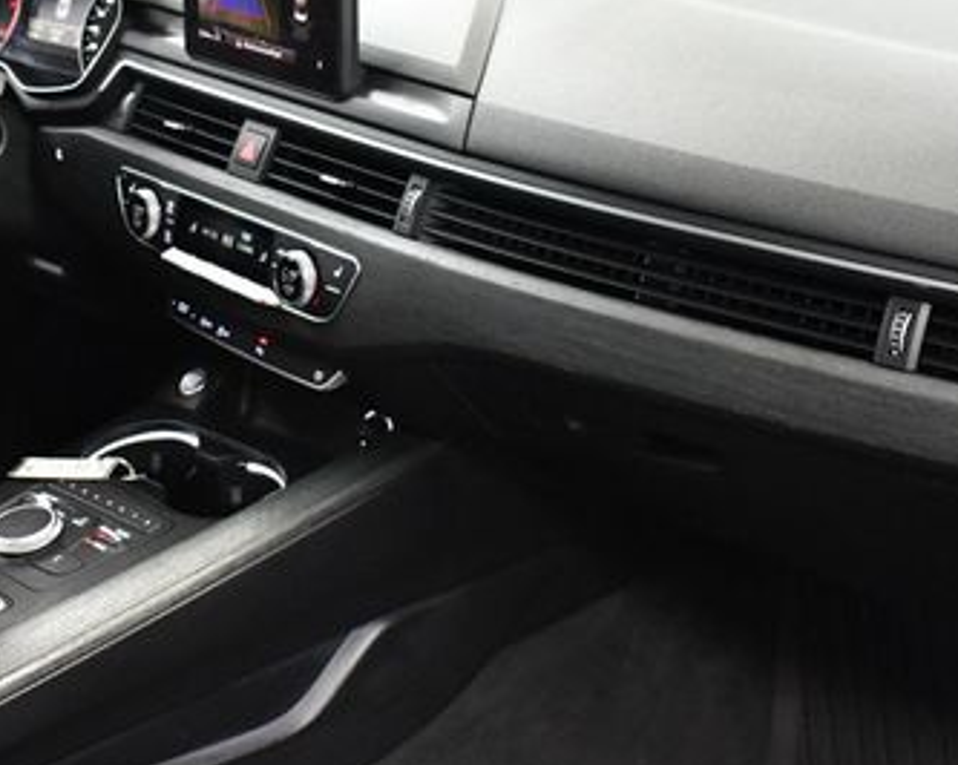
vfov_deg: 23.4
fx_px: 1842
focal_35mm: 65
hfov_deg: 28.9
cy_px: 270
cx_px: 311
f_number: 3.5
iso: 3200
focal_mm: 18
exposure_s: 1/80
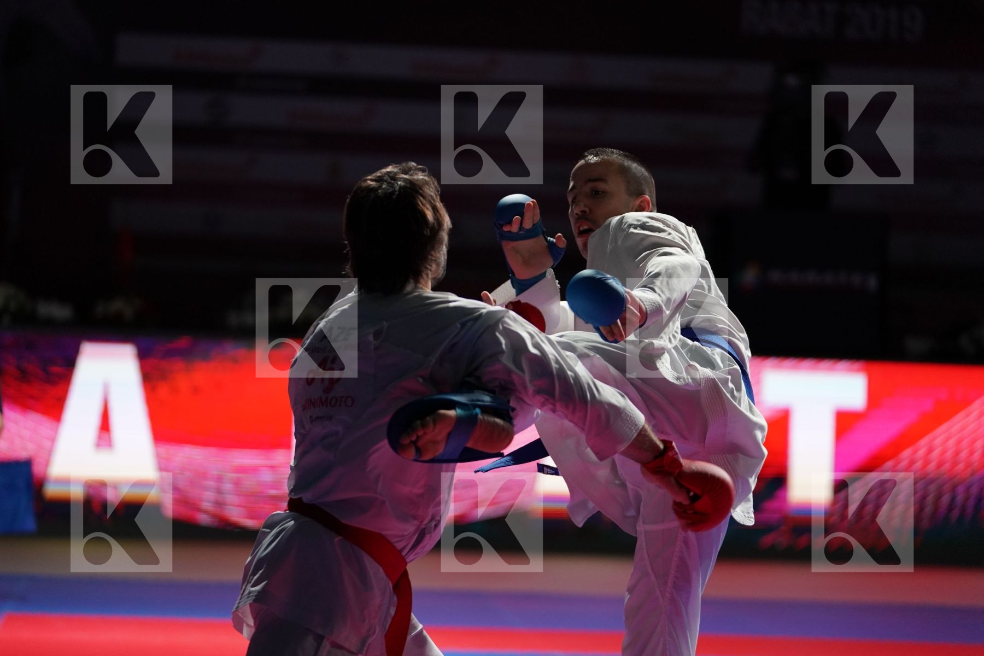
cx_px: 492
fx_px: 3362
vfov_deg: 11.1
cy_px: 328
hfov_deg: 16.7
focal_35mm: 123
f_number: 2.8
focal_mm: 123
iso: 3200
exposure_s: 1/1000
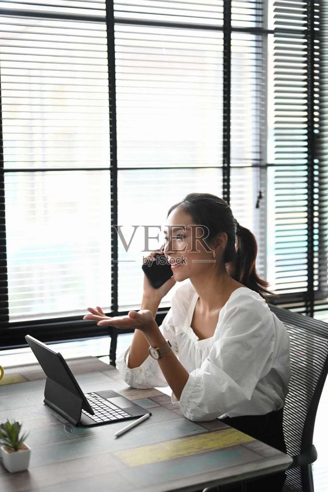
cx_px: 164
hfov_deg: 27.0
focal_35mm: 50
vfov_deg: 39.6
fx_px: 683
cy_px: 246
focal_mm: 50
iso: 500
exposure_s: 1/200
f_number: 2
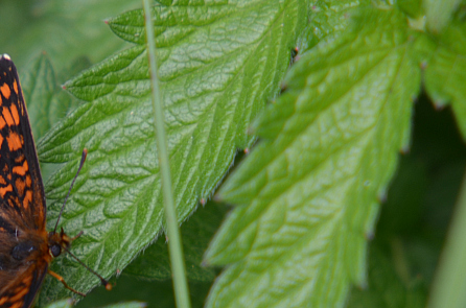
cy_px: 244
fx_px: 7825
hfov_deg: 3.4
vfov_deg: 2.3
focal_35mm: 606
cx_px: 44
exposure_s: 1/125
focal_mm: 200
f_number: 8
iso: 160
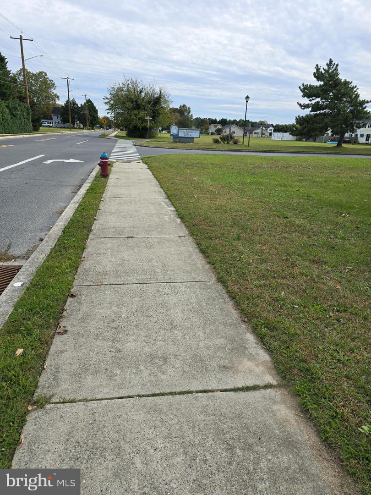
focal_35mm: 23
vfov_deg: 73.9
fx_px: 329
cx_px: 186
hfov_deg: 58.9
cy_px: 248
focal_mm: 6.3
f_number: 1.7
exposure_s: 1/484
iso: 12
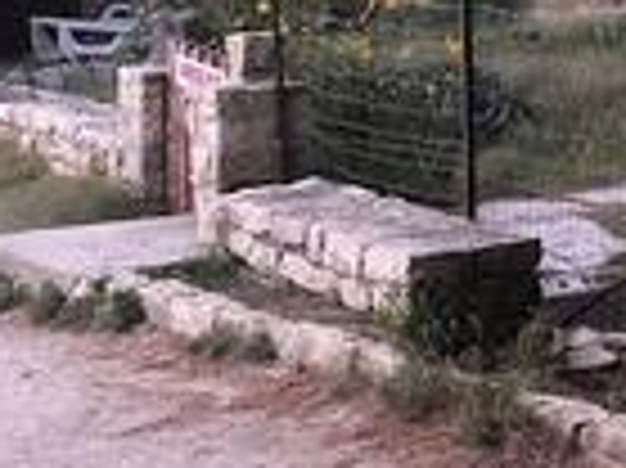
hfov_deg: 14.5
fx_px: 2331
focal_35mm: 129
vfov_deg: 11.3
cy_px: -76
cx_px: 878
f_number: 1.8
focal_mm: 3.99
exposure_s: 1/15
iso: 100
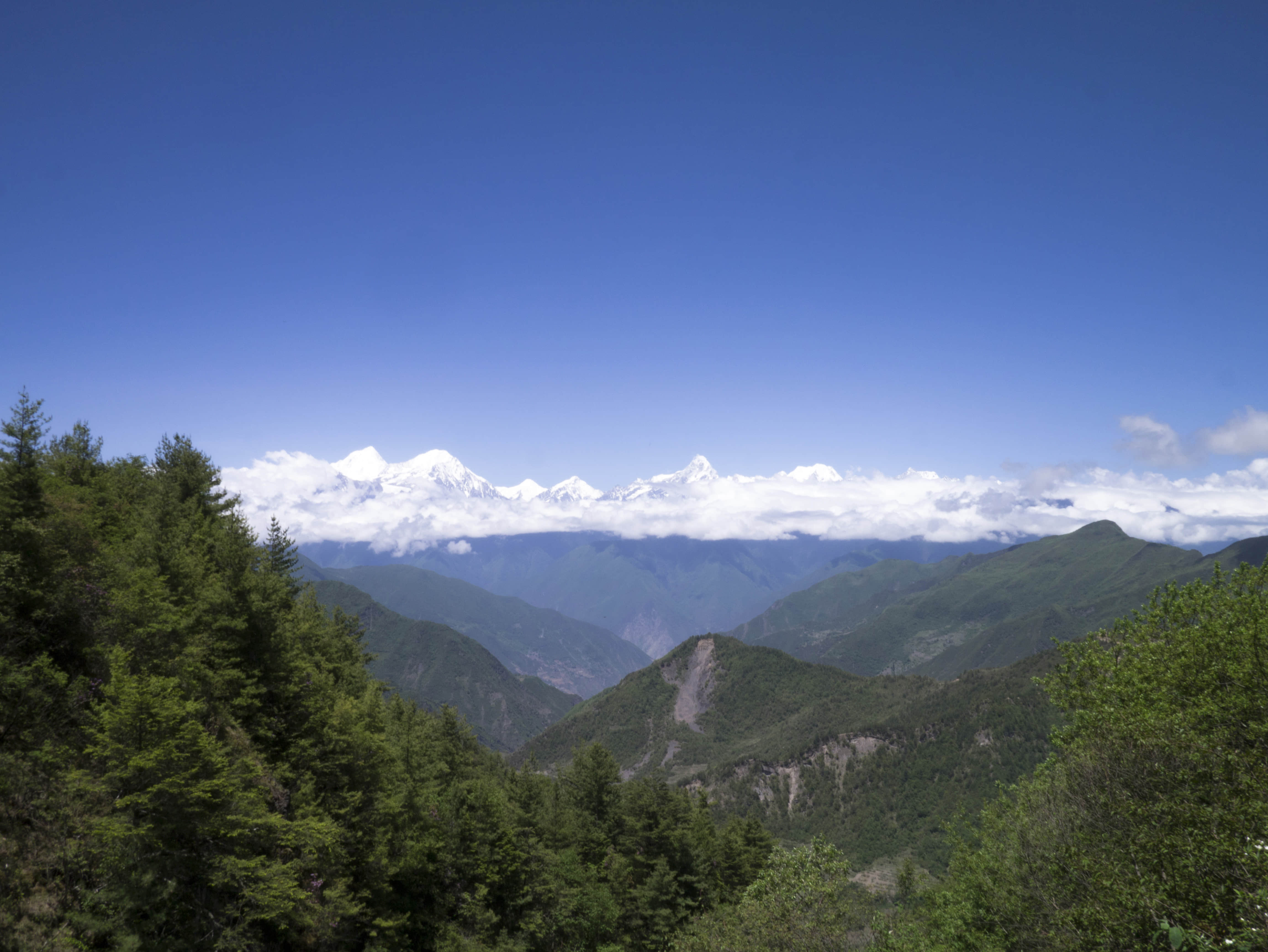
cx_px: 634
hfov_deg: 63.4
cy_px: 476
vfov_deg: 49.8
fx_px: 1026
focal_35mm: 28
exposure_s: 1/60
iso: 160
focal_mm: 14
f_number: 20
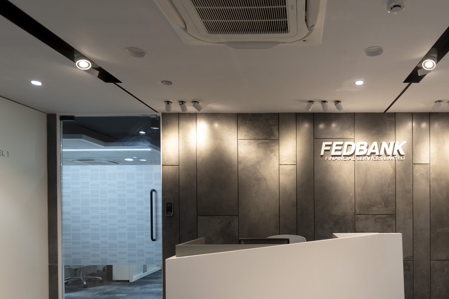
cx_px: 321
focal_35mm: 24
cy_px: 207
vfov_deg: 51.8
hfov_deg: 70.2
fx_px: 299
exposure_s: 1/125
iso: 320
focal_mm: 15
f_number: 2.8
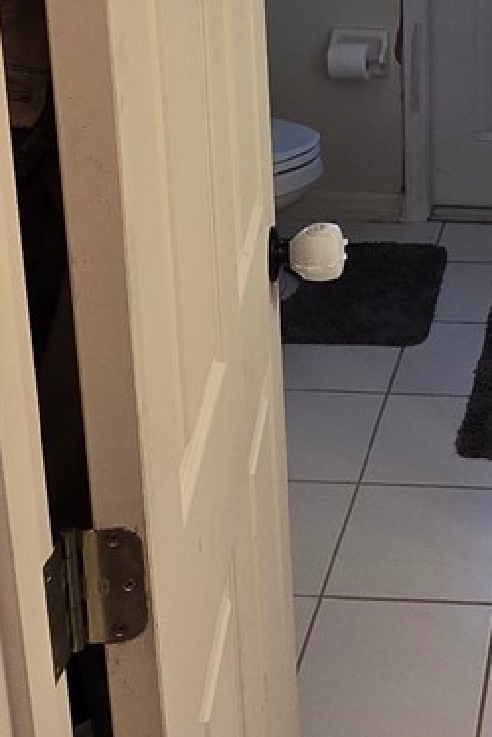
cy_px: -59
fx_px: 1188
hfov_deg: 21.3
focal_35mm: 58
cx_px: 628
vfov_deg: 31.0
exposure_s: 1/60
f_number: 2.2
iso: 64
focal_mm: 2.2
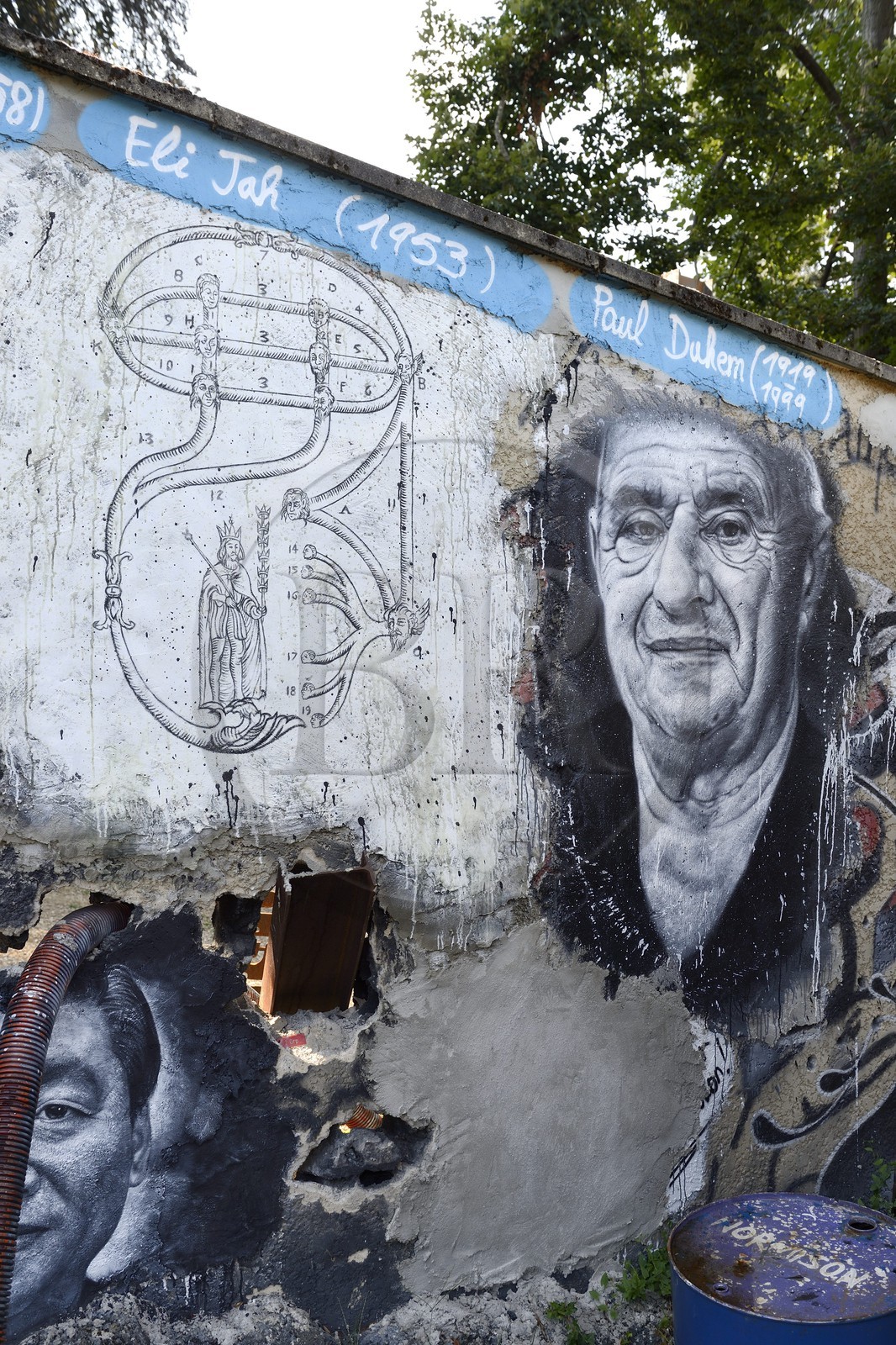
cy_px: 672
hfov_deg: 42.3
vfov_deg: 60.3
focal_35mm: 31
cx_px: 448
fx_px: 1158
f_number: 5.6
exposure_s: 1/160
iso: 200
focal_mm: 31
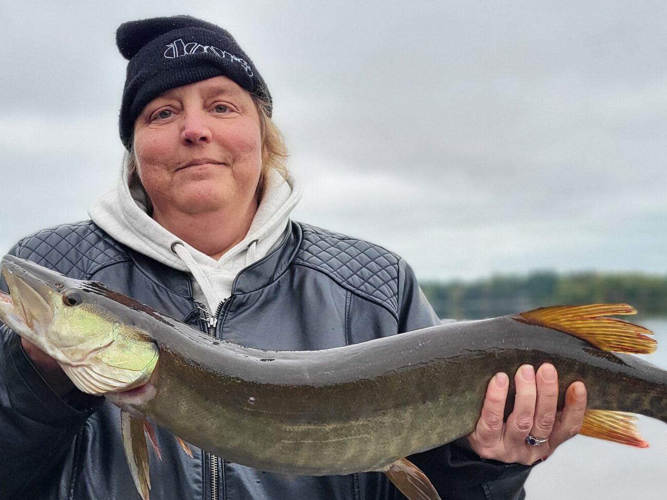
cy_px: 300
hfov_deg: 37.5
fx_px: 983
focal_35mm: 51
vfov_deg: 28.5
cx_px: 304
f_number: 1.8
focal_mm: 5.4
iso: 40
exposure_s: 1/666
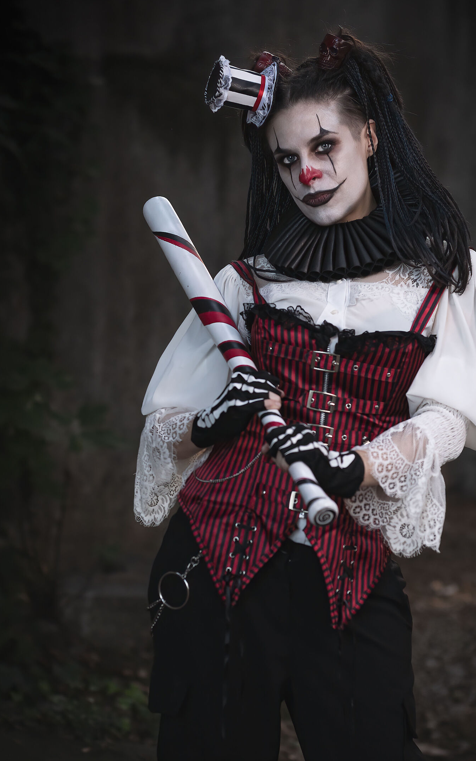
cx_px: 314
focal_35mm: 133
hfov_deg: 9.8
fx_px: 2761
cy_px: 396
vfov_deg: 15.7
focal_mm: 56
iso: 200
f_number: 1.8
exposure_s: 1/640
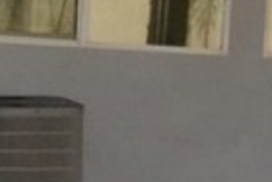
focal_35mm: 197
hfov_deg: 10.0
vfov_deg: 7.0
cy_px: -15
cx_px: -185
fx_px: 1492
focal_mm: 18
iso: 3200
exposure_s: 1/200
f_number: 22
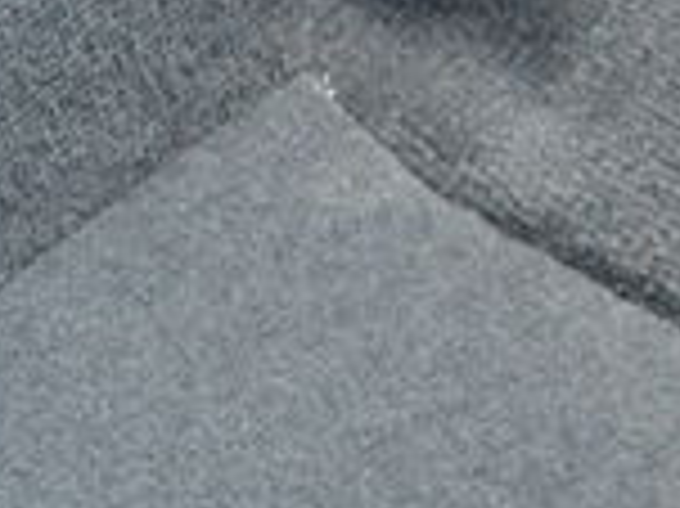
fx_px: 5034
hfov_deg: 7.5
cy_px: -566
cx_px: -572
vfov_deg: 5.6
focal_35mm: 256
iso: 2000
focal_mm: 35
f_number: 5
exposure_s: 1/30
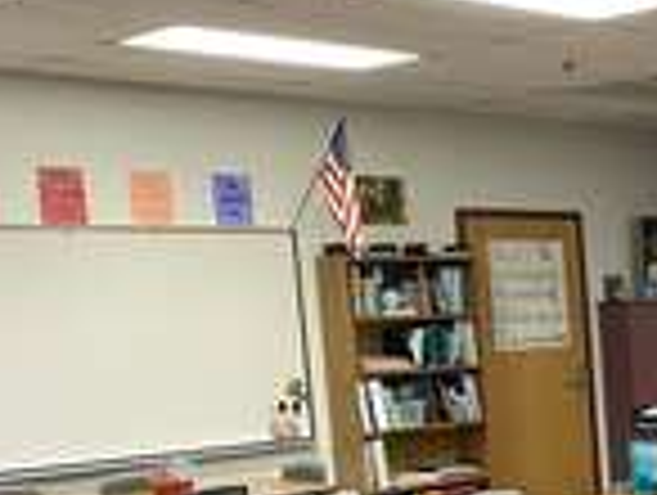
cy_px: 540
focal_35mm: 71
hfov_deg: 23.6
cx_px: 886
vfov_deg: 19.9
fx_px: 1350
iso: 250
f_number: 1.8
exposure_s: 1/60
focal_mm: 4.25
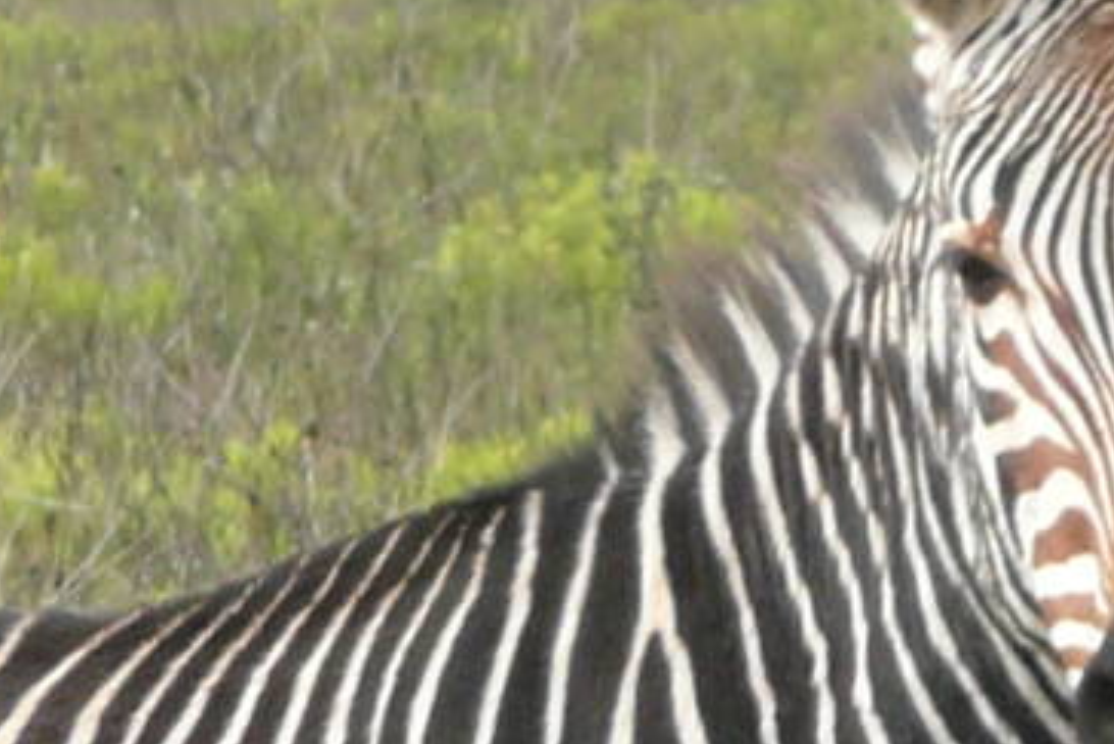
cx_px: 300
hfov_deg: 1.5
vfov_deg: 1.0
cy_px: 824
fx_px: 41851
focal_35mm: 1352
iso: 100
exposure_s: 1/250
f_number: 4.8
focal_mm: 32.7
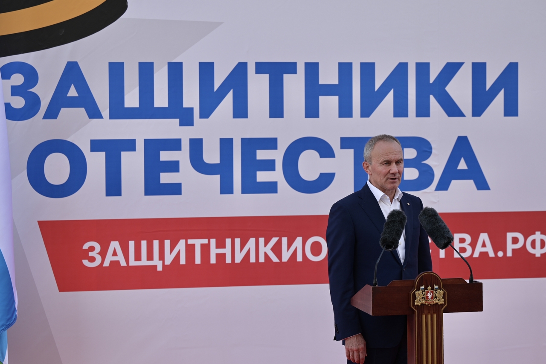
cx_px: 273
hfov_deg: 22.9
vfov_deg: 15.4
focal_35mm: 89
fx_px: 1350
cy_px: 182
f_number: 3.5
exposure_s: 1/400
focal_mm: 89
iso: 100
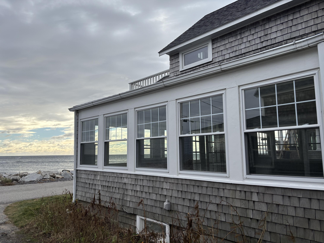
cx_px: 162
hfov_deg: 67.3
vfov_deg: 53.1
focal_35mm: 26
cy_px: 122
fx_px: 243
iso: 50
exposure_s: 1/2288
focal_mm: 5.96
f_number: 1.6
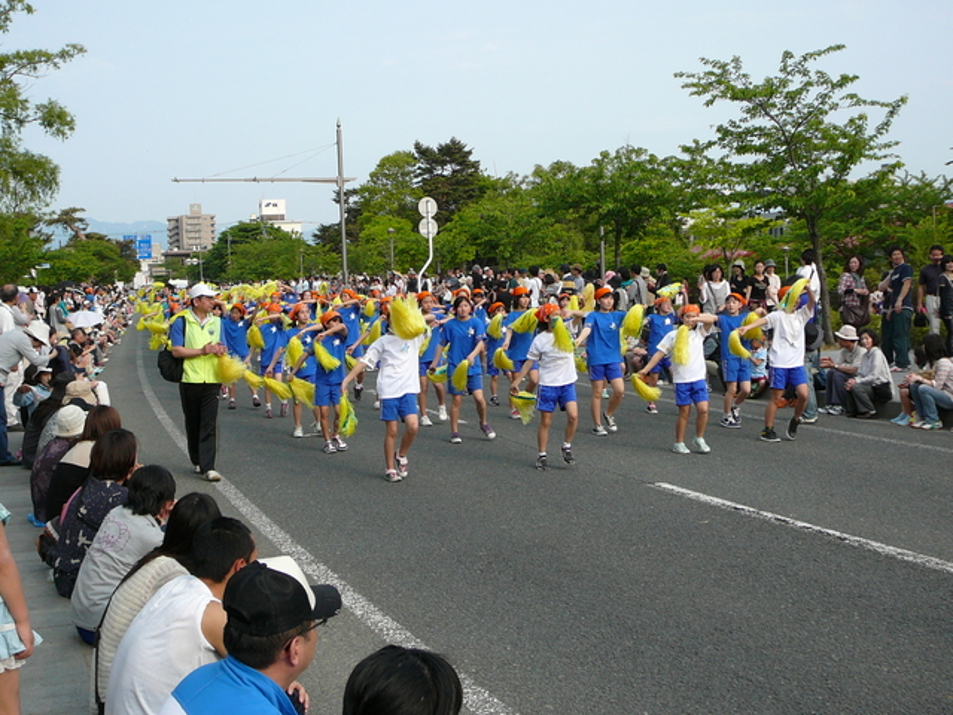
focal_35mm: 47
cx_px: 476
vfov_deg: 30.9
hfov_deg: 40.4
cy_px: 358
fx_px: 1294
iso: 100
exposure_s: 1/800
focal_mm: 7
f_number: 3.3
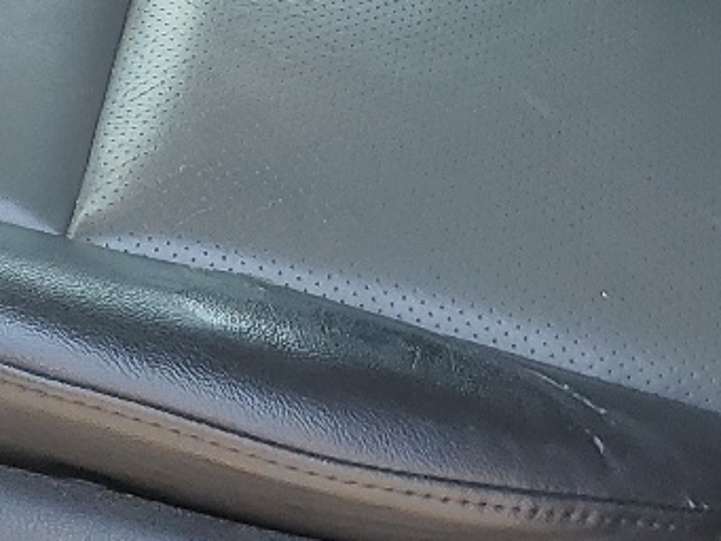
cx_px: -85
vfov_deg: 11.7
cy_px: -262
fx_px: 2542
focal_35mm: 122
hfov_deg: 15.7
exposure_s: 1/345
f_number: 1.5
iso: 50
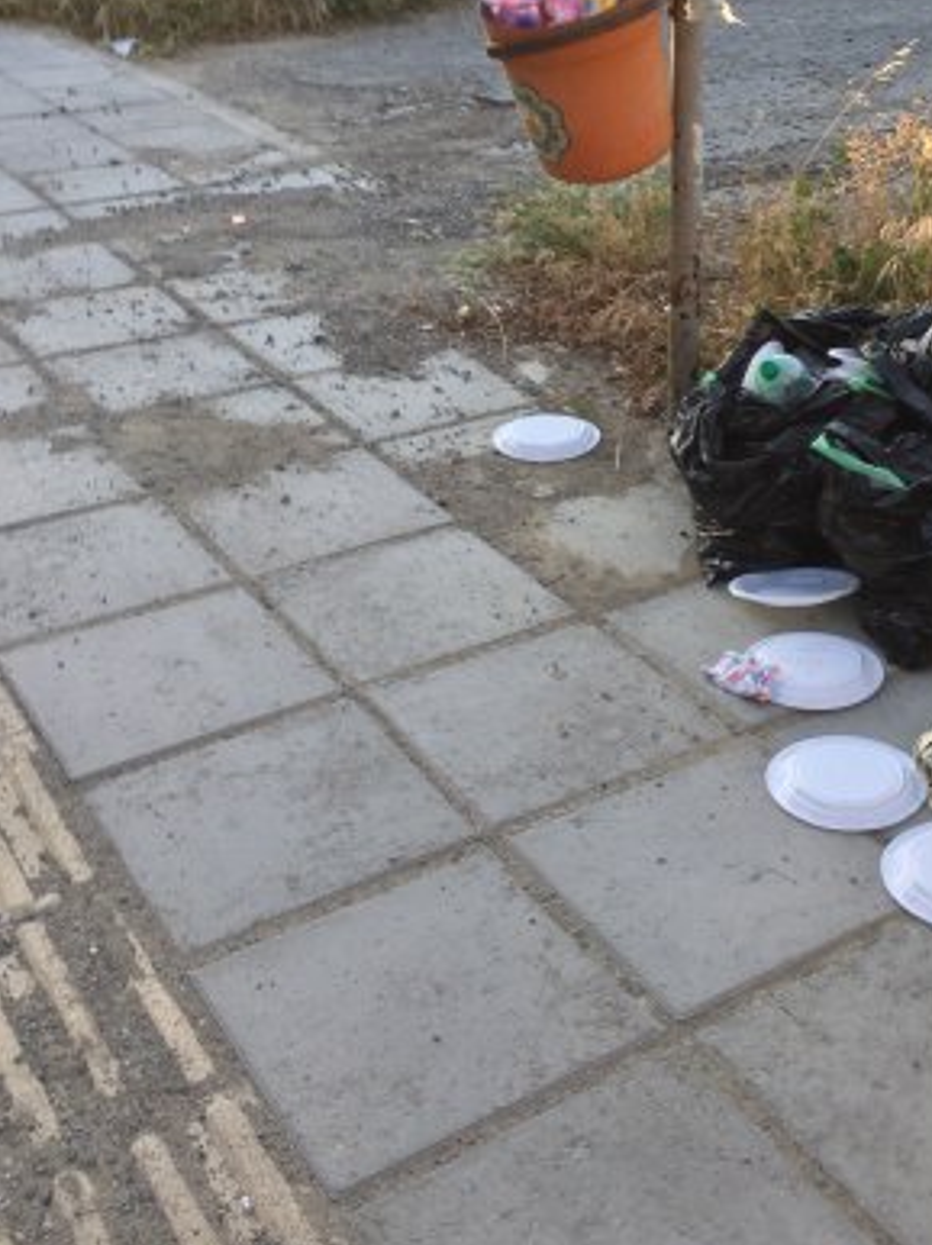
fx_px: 1653
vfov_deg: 40.5
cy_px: 377
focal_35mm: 46
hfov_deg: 31.2
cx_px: 634
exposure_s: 1/138
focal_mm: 4.15
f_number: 2.2
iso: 32
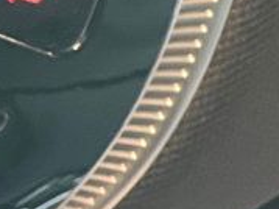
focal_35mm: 440
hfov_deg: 4.4
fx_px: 3544
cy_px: 76
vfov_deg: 3.4
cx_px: -516
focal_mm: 9
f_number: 2.8
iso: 400
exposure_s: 1/15
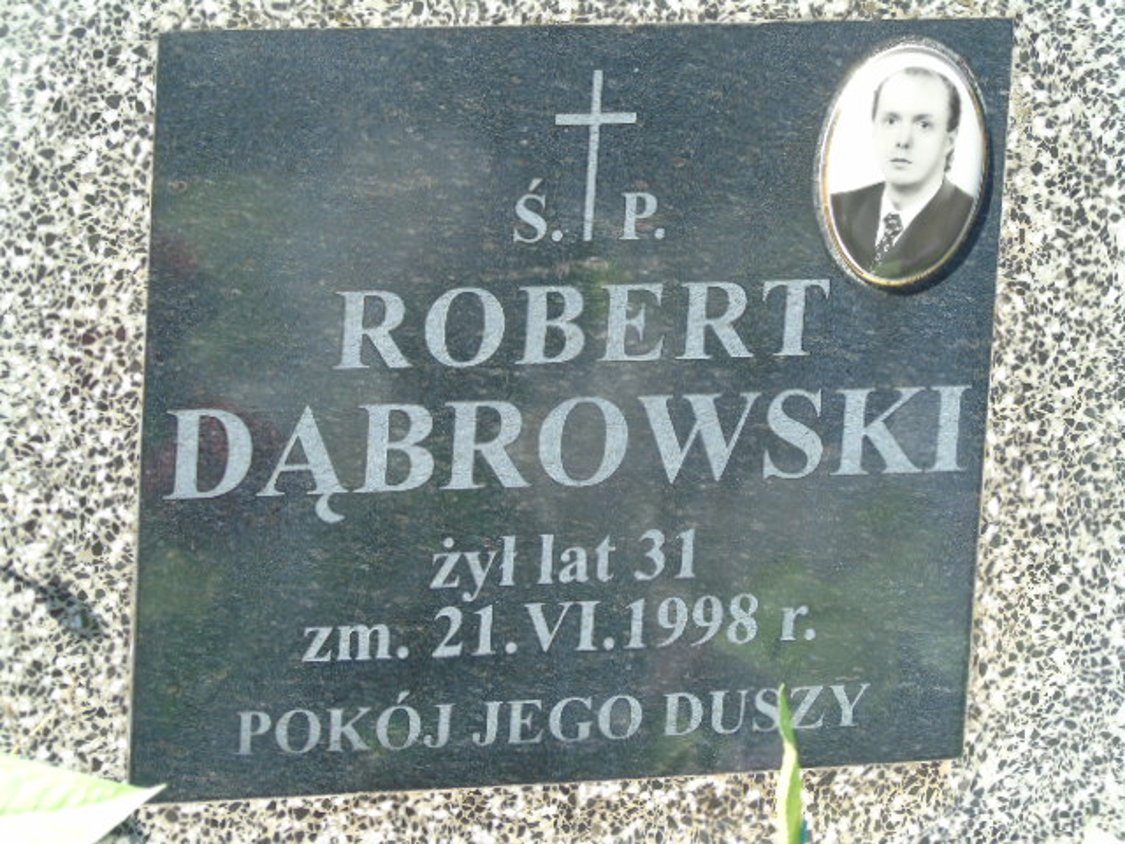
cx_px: 562
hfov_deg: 9.3
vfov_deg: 7.0
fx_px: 6890
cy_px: 422
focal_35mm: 212
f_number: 4.7
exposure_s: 1/125
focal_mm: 38
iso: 80
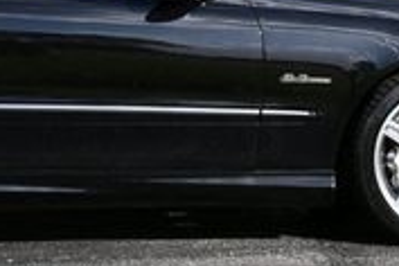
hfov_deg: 11.7
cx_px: -11
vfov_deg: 7.8
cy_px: -124
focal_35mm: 174
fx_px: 1928
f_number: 8
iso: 110
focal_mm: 24
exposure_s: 1/250
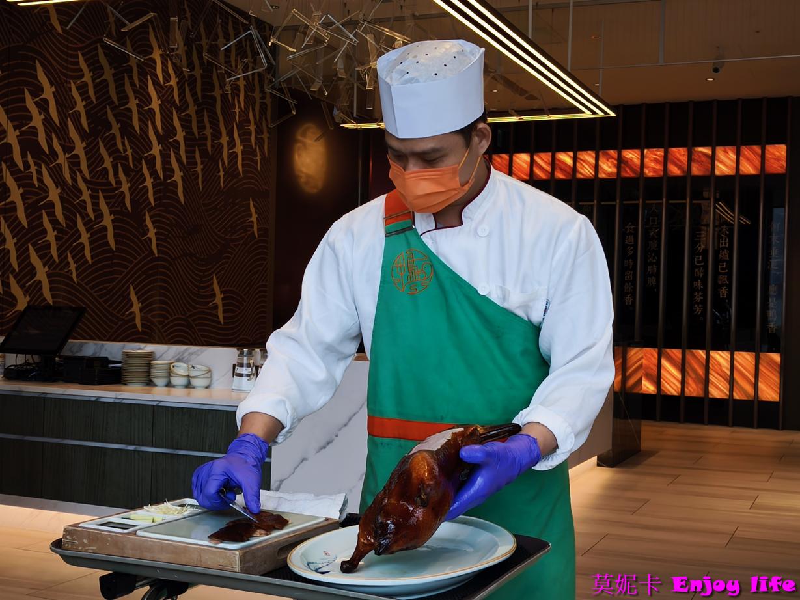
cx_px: 400
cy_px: 300
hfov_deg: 41.2
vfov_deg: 31.5
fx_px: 1063
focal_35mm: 46
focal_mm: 6.57
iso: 80
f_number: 1.6
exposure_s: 1/120
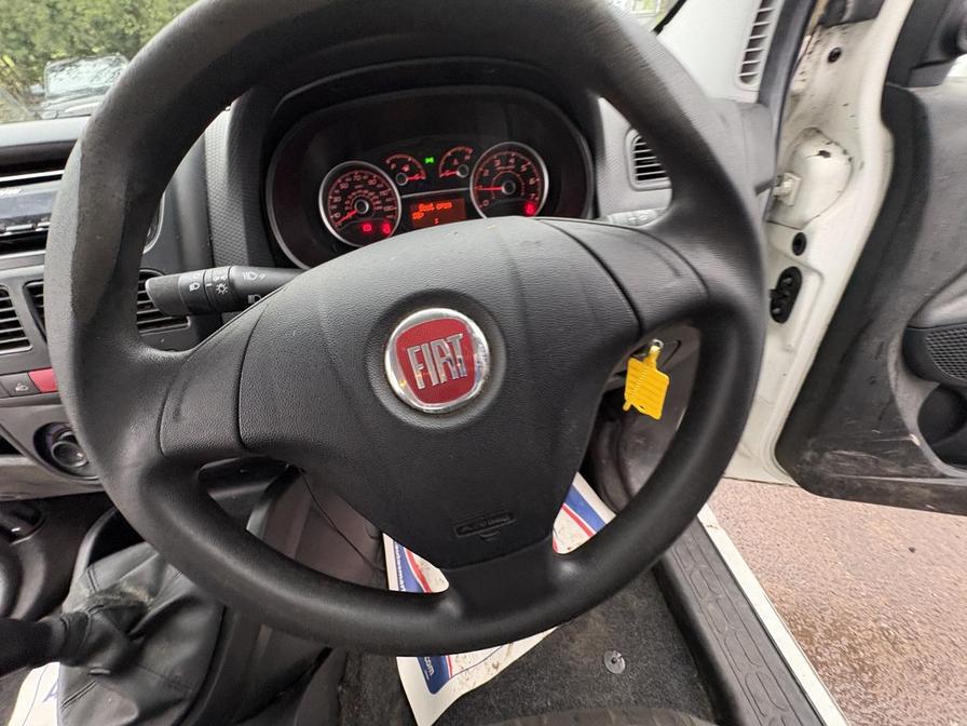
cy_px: 363
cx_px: 484
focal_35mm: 14
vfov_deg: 85.7
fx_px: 391
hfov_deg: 102.1
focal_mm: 2.22
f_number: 2.2
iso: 320
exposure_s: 1/60
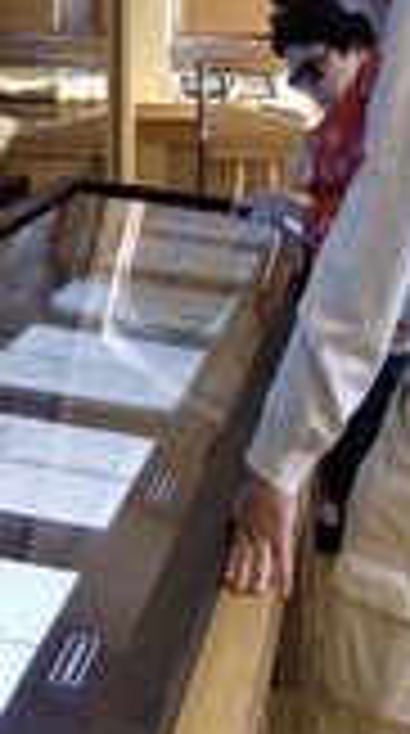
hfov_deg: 12.9
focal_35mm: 92
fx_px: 1788
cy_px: 158
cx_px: -27
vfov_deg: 22.9
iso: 1600
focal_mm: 34
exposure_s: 1/8
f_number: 8
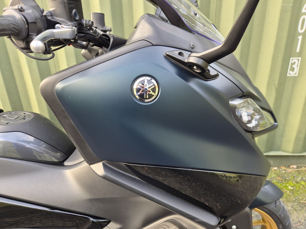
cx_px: 153
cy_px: 114
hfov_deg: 73.9
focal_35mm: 23
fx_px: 203
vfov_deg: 58.9
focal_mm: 5.4
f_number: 1.8
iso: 200
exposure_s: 1/180
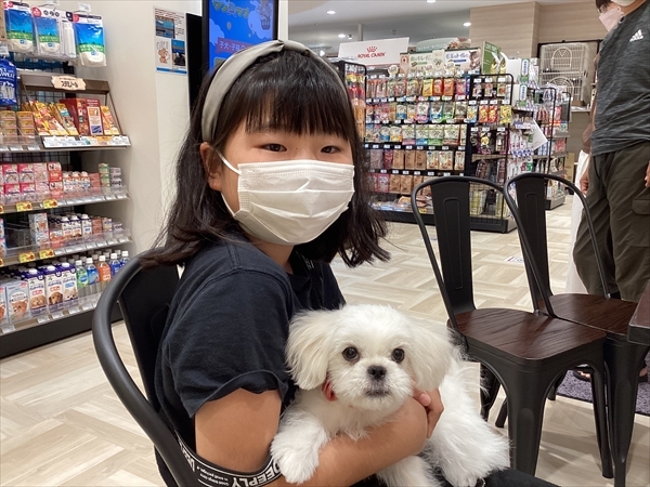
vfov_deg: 45.4
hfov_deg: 58.4
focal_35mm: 31
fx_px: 582
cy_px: 244
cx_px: 325
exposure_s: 1/60
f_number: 2.4
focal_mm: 3.3
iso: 64
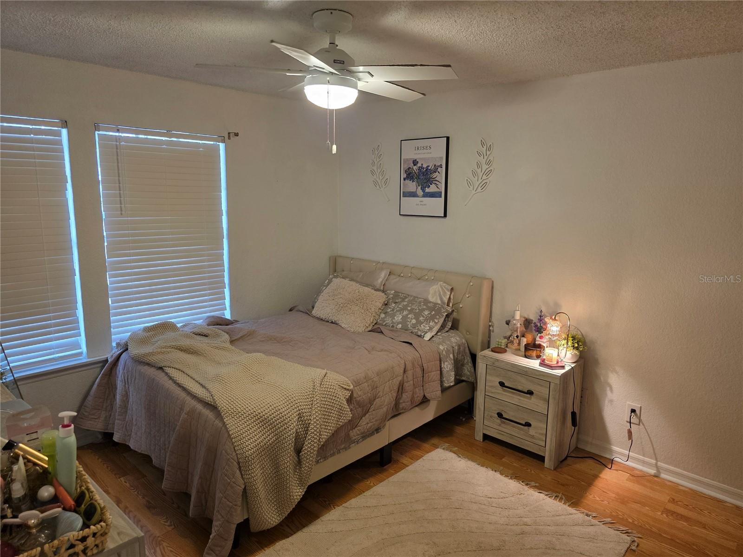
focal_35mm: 23
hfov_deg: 73.9
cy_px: 278
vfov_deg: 58.9
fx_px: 494
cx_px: 372
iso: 320
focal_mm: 6.3
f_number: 1.7
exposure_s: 1/120
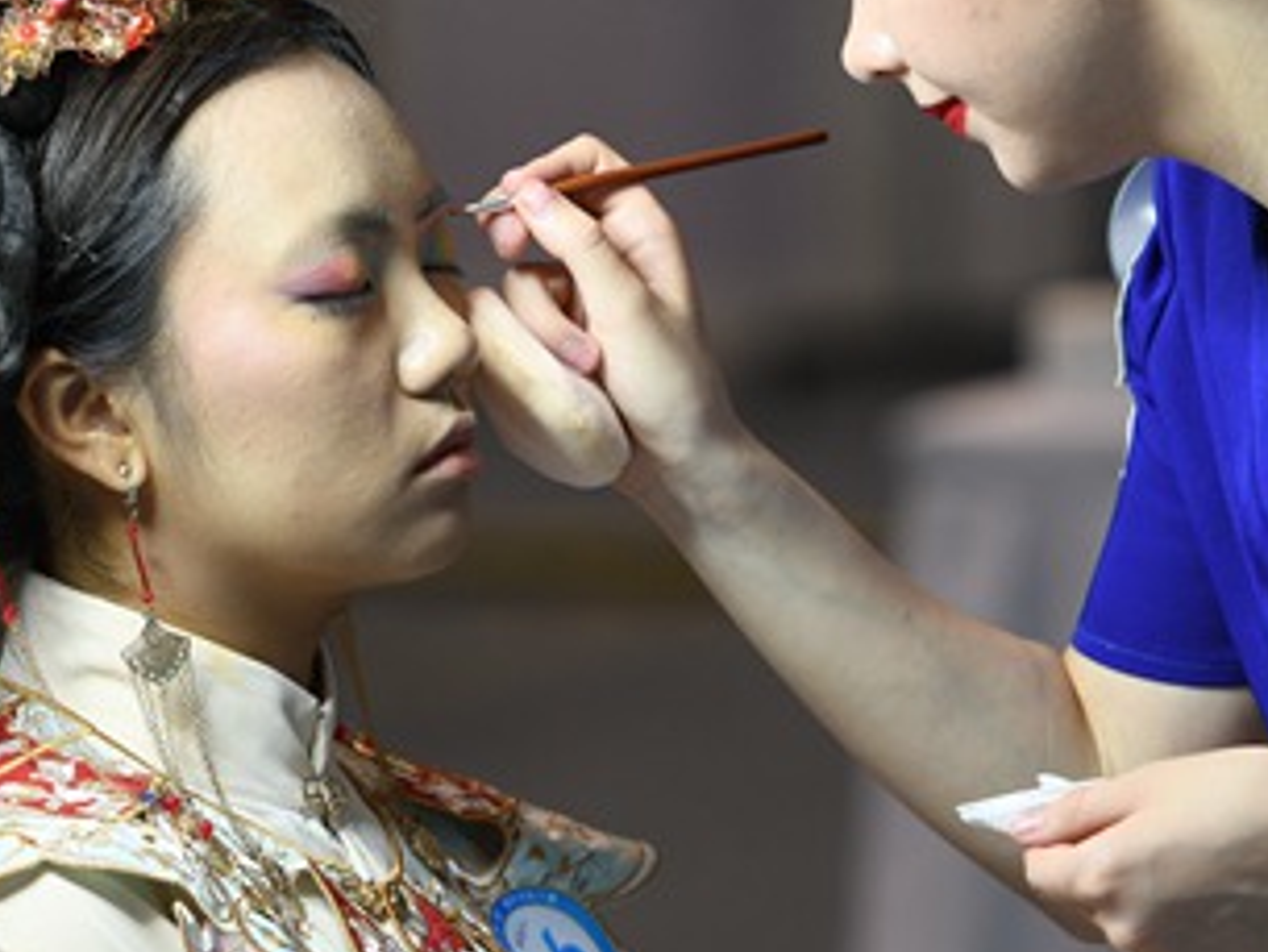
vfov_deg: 3.8
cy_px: 160
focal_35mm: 393
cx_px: 570
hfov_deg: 5.0
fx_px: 14401
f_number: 2.8
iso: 640
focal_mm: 145
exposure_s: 1/160
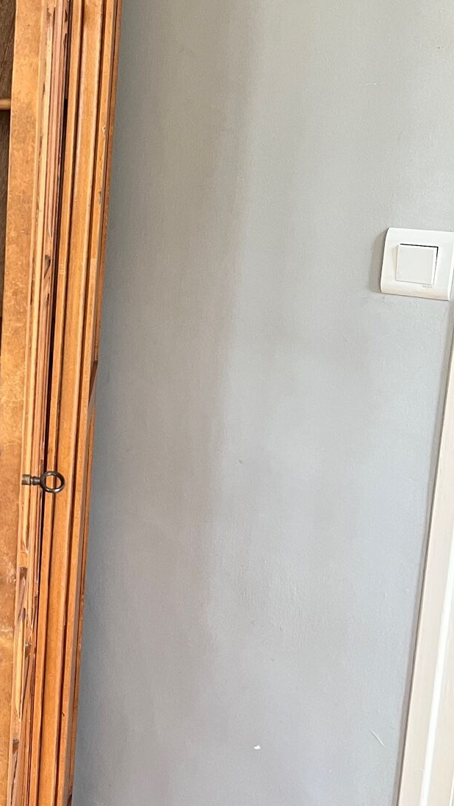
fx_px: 1112
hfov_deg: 21.3
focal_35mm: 52
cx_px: -100
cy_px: 391
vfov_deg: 39.9
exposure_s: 1/60
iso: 250
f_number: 1.6
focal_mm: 5.1
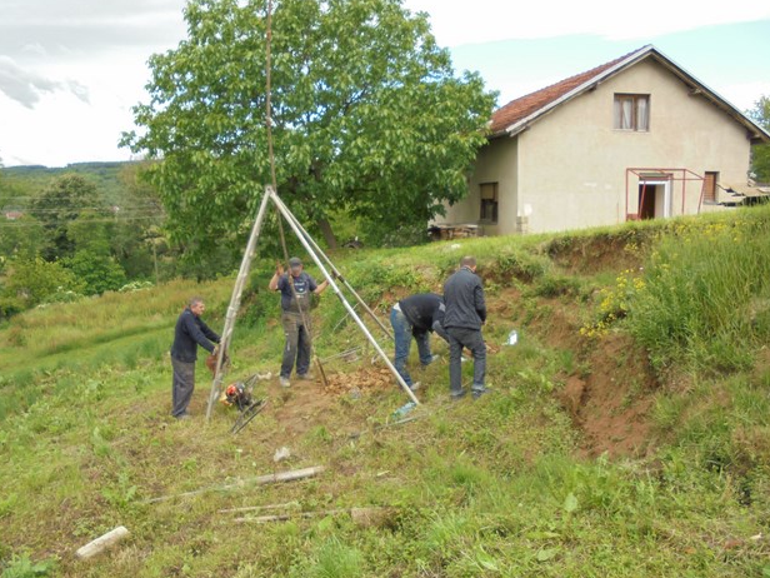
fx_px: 601
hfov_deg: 65.3
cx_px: 376
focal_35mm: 27
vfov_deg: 51.4
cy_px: 285
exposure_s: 1/200
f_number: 3.5
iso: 100
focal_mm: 4.6
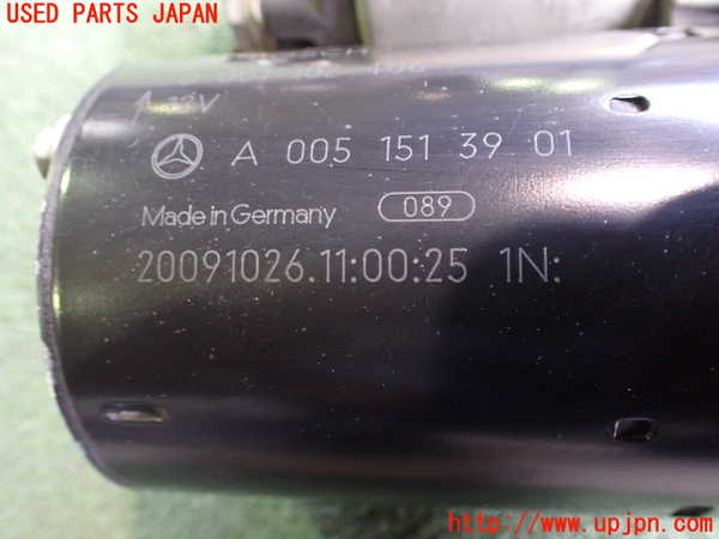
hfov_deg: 60.0
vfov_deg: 46.8
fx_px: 623
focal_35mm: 30
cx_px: 360
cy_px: 270
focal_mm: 5.4
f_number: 2.3
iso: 1000
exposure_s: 1/30
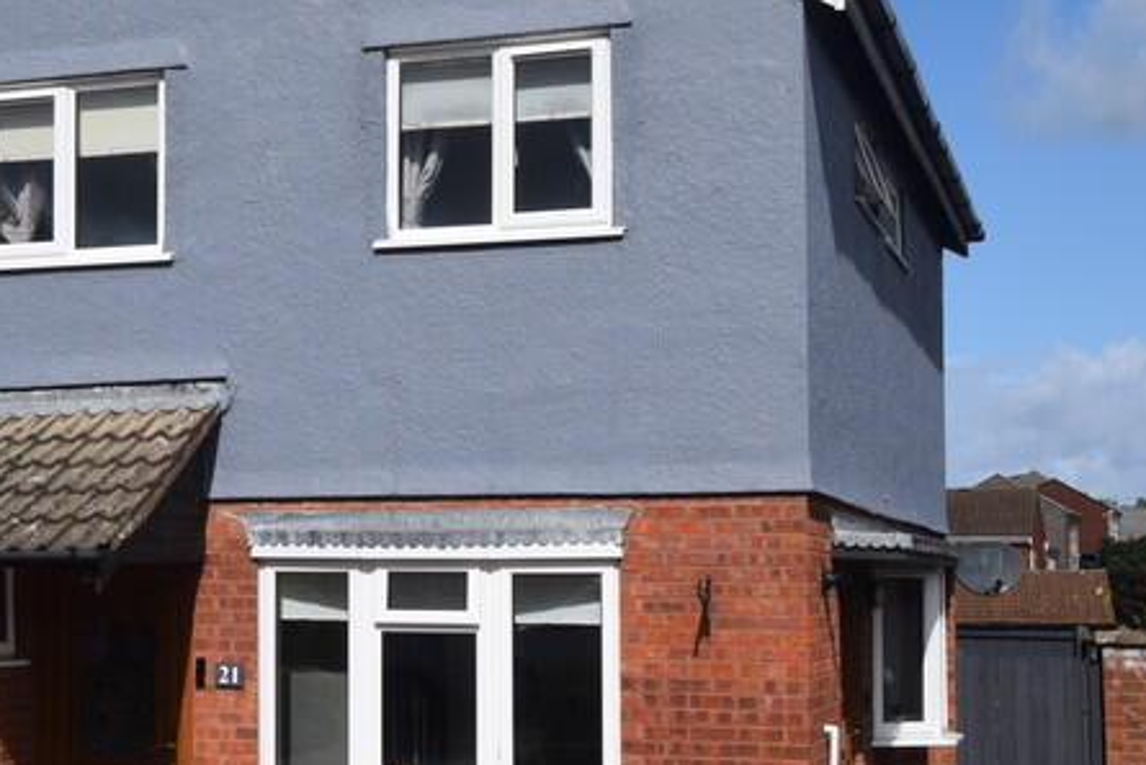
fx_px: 2197
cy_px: 424
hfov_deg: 28.6
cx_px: 237
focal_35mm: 69
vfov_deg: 19.7
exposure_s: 1/500
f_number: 11
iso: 200
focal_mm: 20
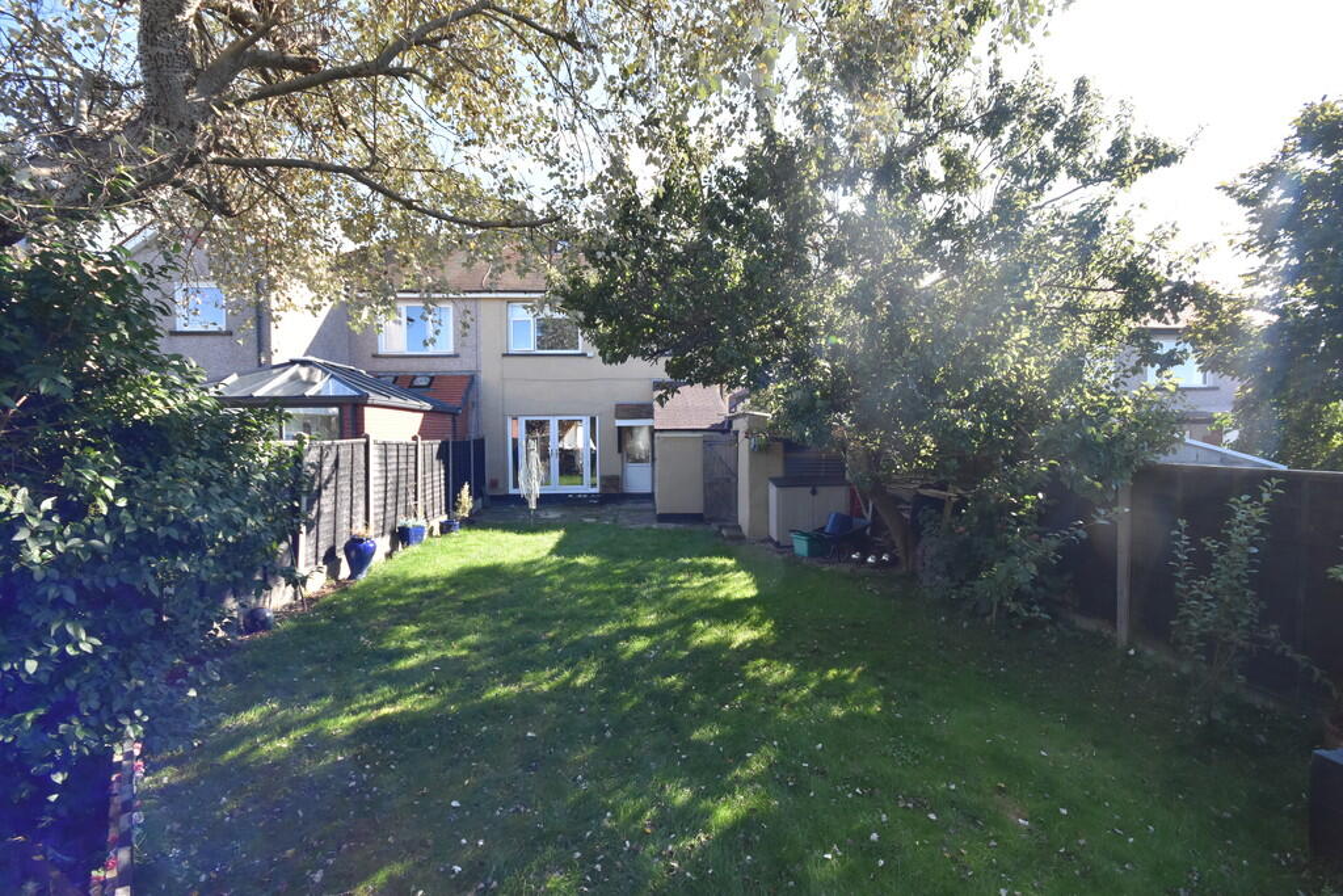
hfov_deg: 100.4
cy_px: 448
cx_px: 672
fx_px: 560
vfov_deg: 77.3
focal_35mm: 15
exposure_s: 1/400
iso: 800
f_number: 8
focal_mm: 10
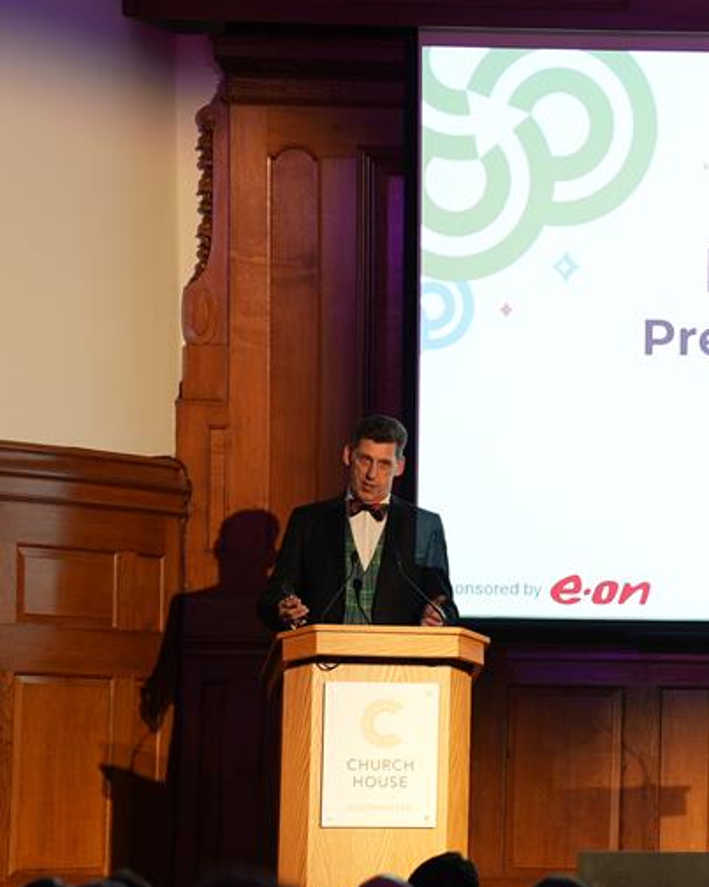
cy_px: 619
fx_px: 4697
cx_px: 809
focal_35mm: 179
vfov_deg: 10.8
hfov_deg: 8.6
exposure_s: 1/100
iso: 400
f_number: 2.8
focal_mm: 89
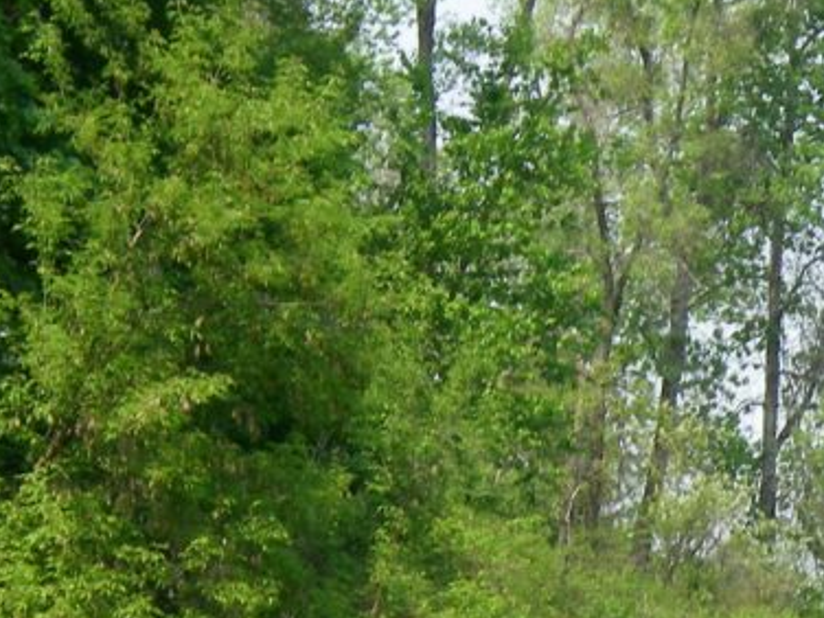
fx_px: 4666
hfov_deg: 10.0
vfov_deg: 7.5
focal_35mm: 196
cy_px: 835
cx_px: 899
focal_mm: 11.9
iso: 64
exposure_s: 1/100
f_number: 7.6
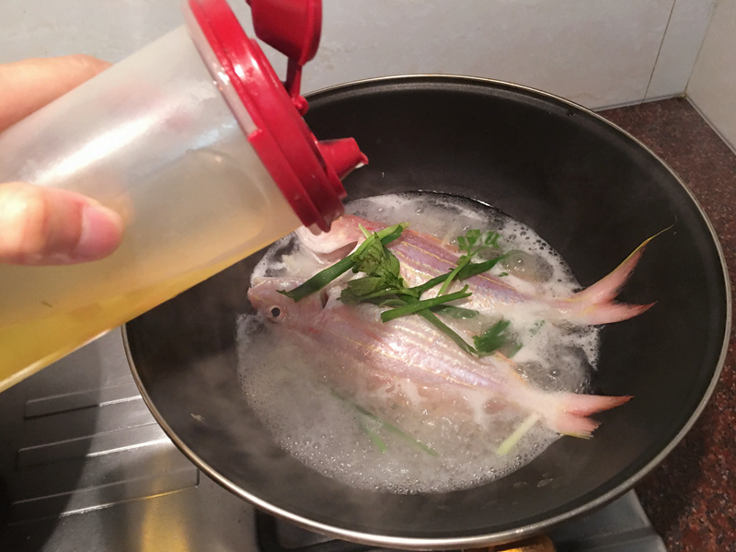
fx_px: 617
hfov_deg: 61.7
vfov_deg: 48.2
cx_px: 368
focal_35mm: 29
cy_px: 276
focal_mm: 4.15
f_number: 2.2
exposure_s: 1/17
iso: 100
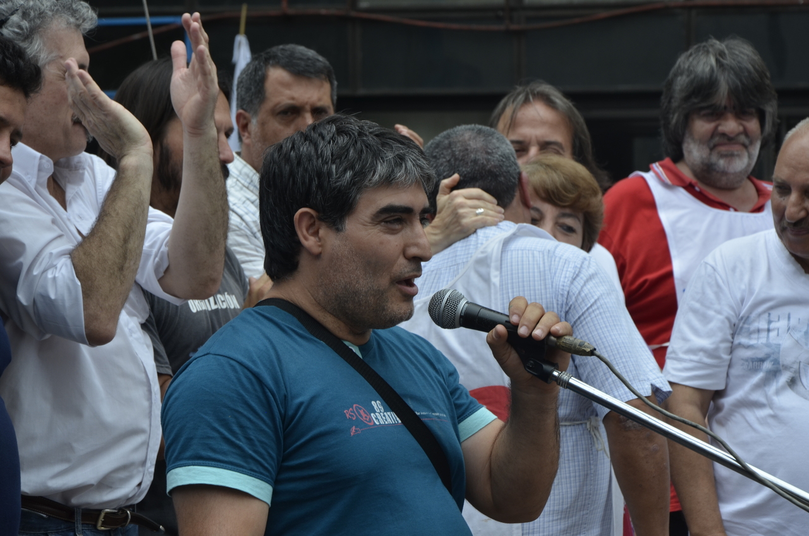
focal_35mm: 147
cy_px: 268
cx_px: 404
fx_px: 3297
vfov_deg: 9.3
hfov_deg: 14.0
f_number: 10
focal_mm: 98
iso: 200
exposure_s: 1/250
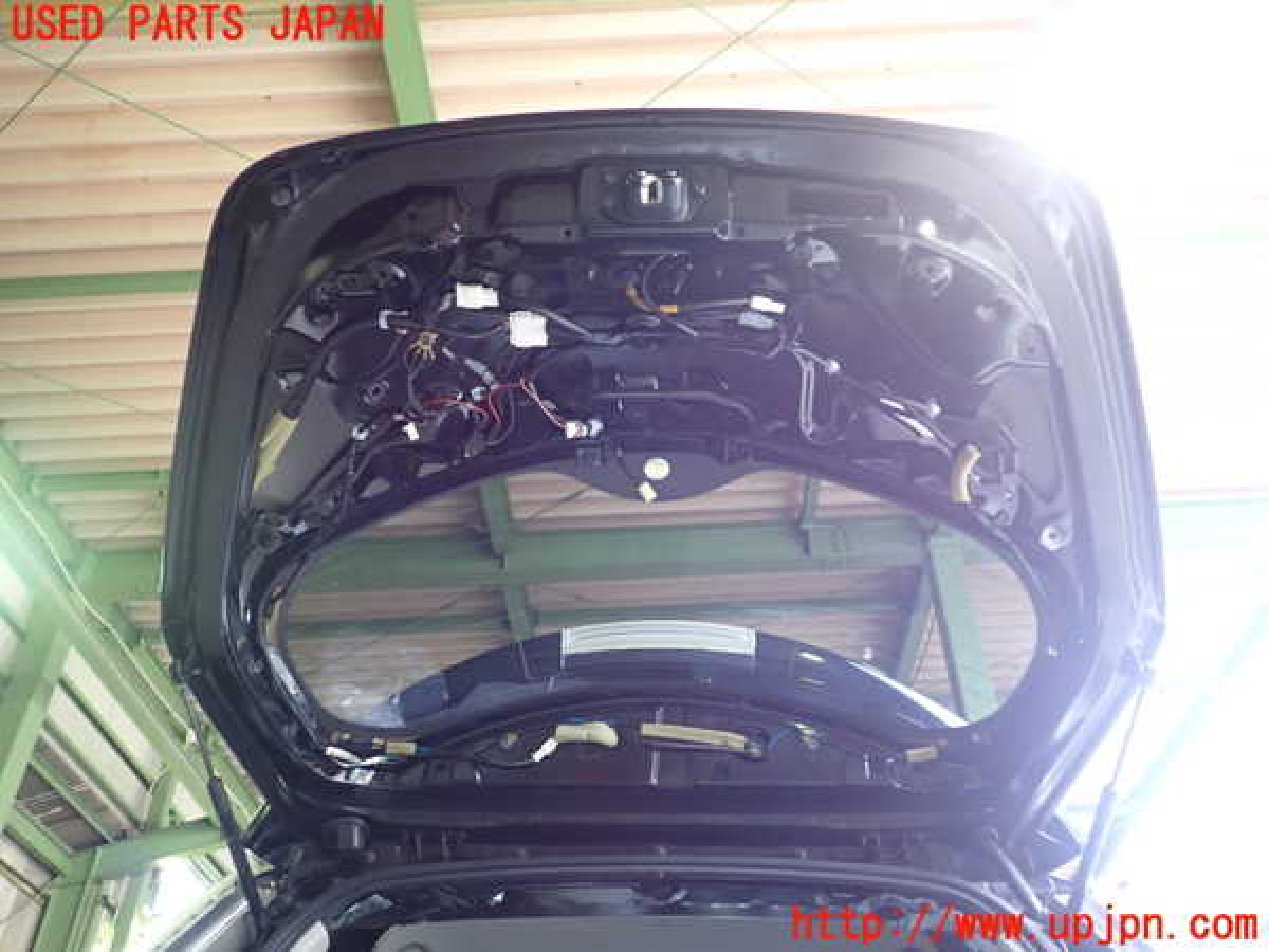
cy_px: 476
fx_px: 1100
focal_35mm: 30
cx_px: 634
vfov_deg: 46.8
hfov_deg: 60.0
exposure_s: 1/30
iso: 320
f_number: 2.3
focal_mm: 5.4
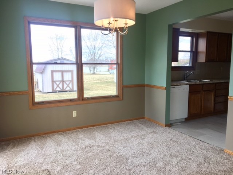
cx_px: 116
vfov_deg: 48.2
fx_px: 195
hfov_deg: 61.7
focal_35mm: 29
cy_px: 88
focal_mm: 4.15
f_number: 2.2
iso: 32
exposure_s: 1/60
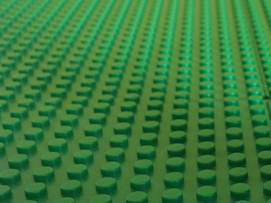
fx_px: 571
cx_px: 318
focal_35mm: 73
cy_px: 111
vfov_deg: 20.2
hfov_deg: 24.4
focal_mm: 4.15
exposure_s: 1/30
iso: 200
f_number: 2.2
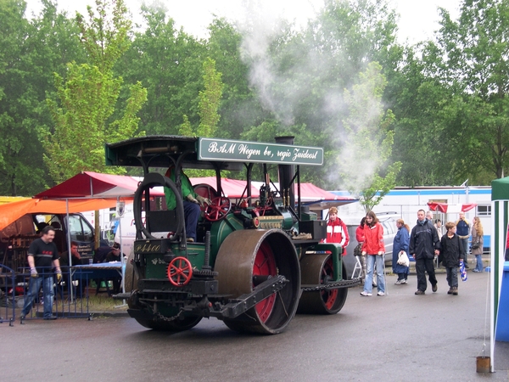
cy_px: 191
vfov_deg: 21.9
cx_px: 254
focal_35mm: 67
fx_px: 985
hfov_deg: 29.0
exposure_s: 1/39.8
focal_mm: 14.2
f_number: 3.7
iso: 100
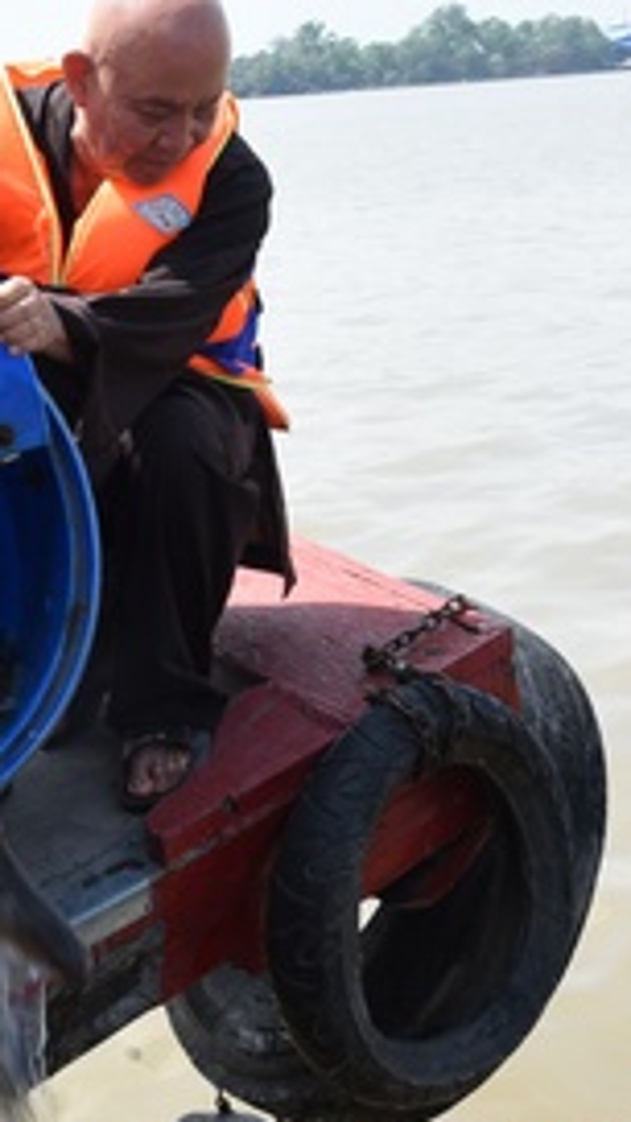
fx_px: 2082
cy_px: 495
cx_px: 45
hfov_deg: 17.0
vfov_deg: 30.1
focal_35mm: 70
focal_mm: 28
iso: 200
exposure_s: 1/100
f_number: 11
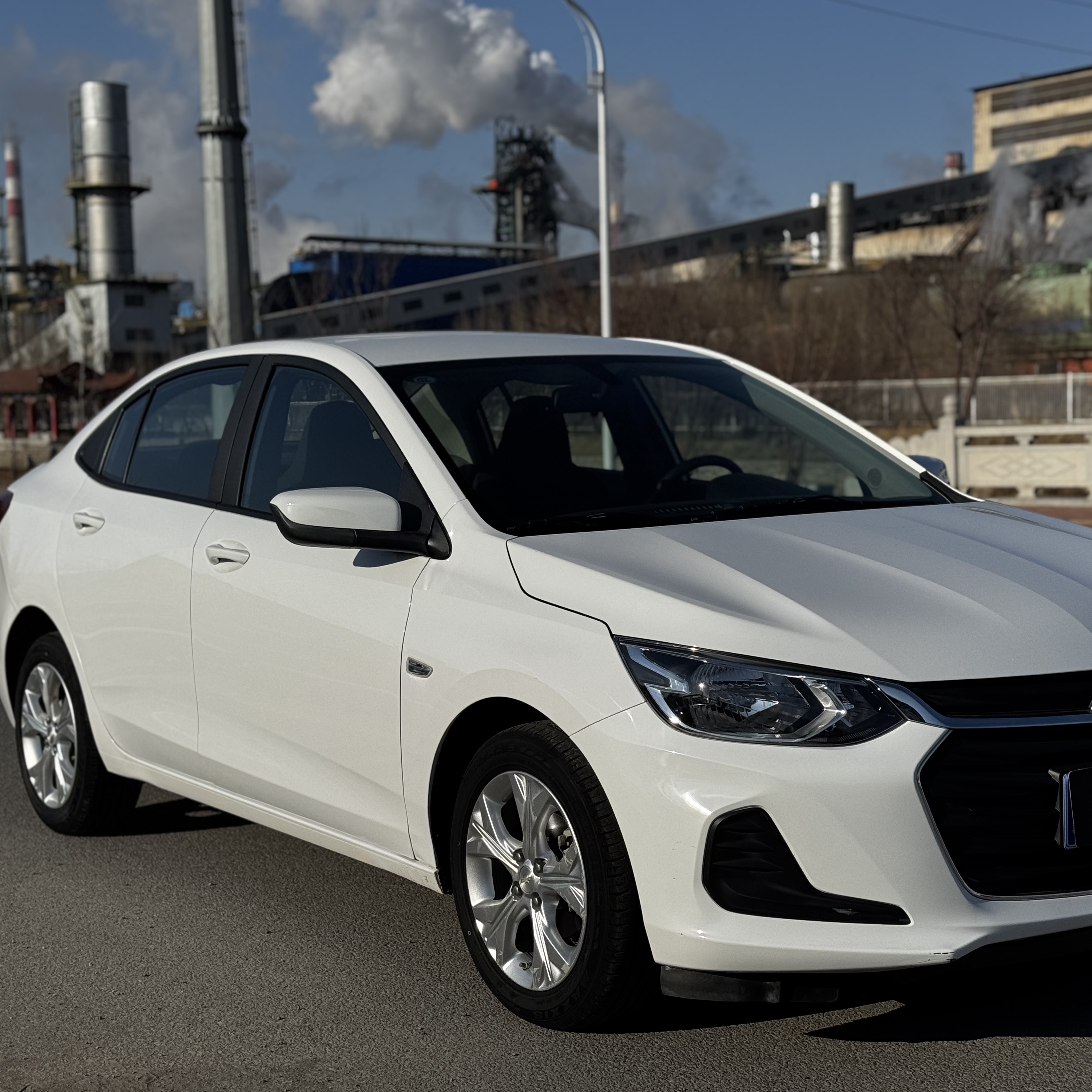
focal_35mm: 57
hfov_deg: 30.0
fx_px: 2034
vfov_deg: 30.0
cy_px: 543
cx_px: 626
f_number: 1.78
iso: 80
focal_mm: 6.76
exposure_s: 1/12500
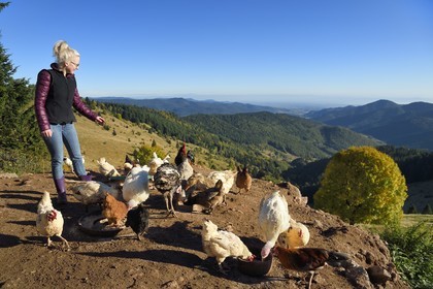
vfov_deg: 53.1
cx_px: 216
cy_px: 144
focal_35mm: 24
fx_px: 289
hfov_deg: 73.7
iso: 200
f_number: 9
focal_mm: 24
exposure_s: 1/500
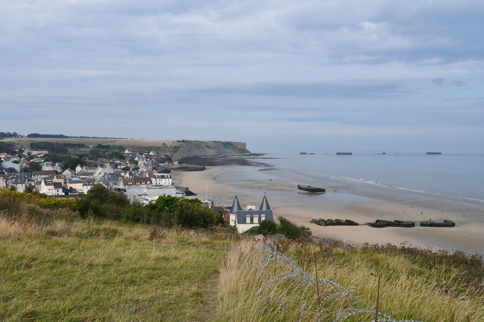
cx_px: 242
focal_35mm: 34
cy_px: 161
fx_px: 457
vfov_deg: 38.9
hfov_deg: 55.8
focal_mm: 23
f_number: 9
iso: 100
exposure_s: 1/320
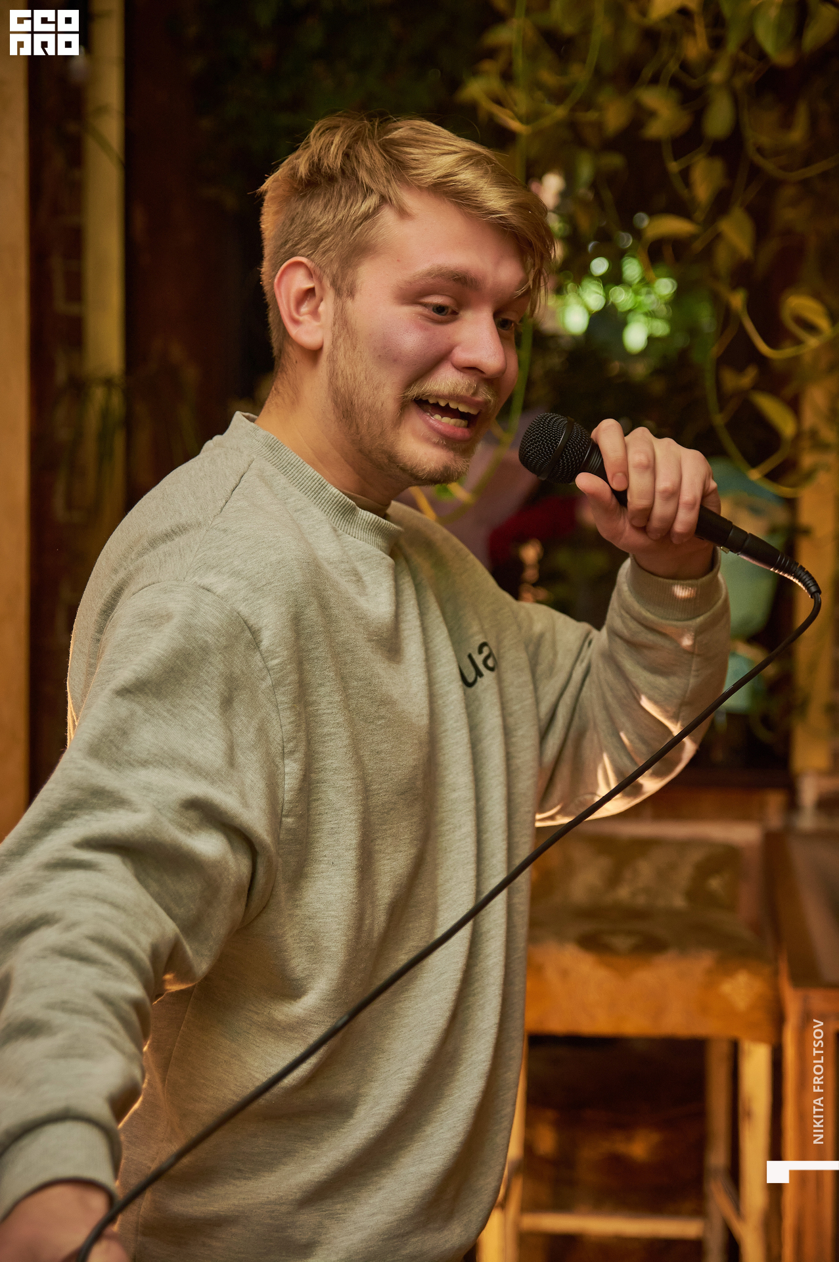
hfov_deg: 18.2
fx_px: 2626
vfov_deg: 27.0
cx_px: 420
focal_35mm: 75
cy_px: 631
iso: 800
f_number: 2.8
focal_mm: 50
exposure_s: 1/125
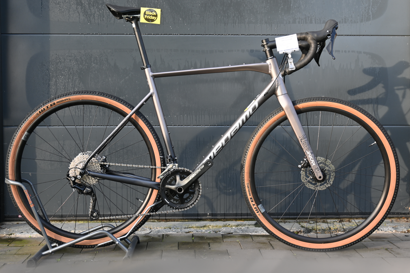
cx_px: 206
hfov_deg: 42.7
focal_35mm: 46
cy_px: 134
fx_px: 524
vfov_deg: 29.2
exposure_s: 1/80
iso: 125
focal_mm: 30
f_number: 4.8
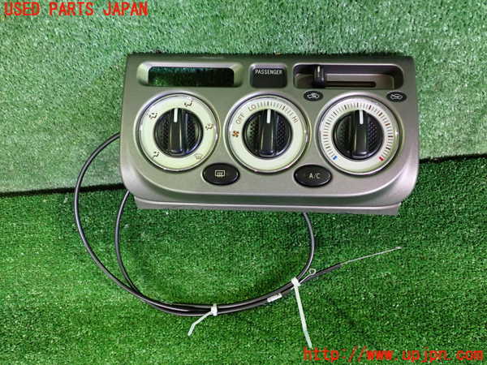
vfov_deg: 46.8
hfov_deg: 60.0
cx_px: 244
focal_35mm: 30
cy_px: 182
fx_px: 422
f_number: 2.3
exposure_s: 1/25
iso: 800
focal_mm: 5.4
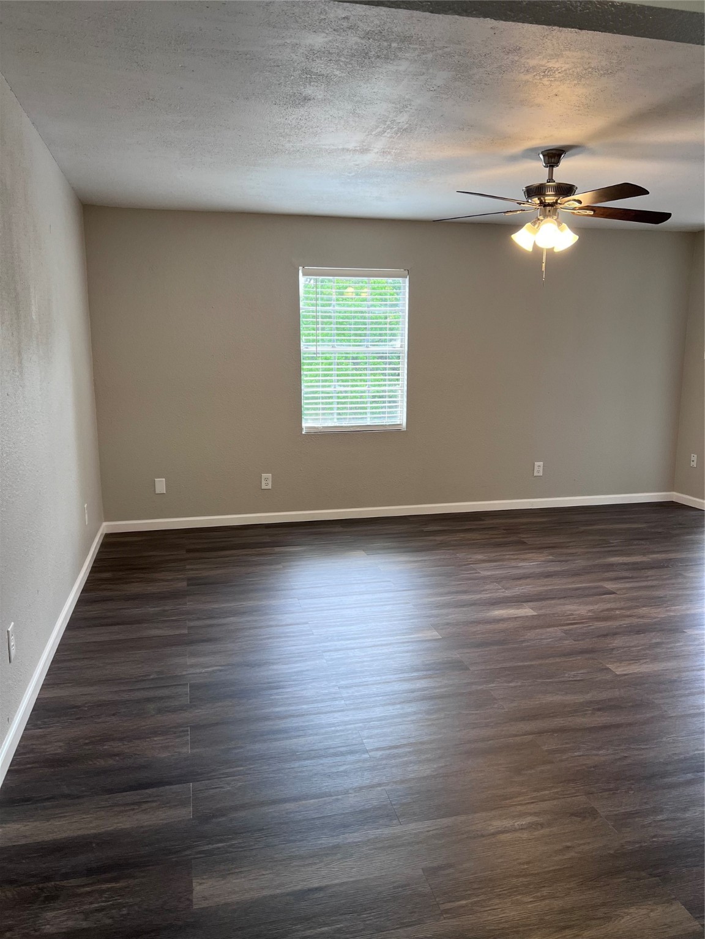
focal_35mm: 26
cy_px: 470
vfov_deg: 67.3
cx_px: 352
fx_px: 706
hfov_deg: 53.1
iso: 80
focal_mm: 5.7
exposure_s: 1/60
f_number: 1.5
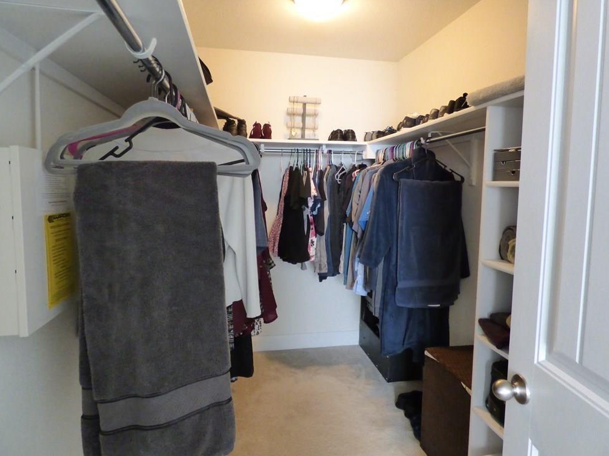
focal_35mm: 21
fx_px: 369
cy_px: 221
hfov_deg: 79.0
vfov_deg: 63.4
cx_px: 304
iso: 1600
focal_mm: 3.58
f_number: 2.8
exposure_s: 1/20
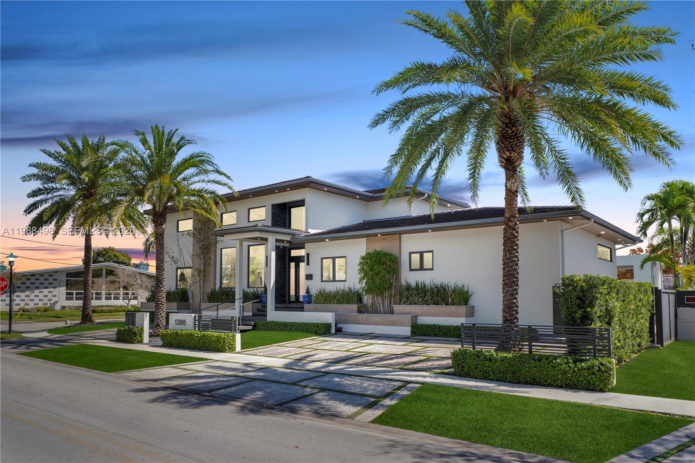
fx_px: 463
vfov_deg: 53.1
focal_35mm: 24
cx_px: 348
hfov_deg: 73.8
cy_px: 232
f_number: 8
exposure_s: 1/400
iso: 400
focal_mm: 24
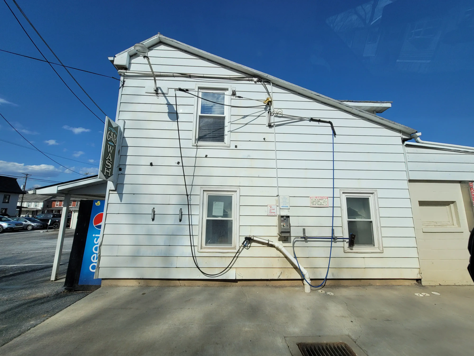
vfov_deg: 89.9
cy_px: 178
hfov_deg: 106.2
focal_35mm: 13
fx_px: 178
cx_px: 237
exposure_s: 1/3092
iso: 64
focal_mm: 2.2
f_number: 2.2
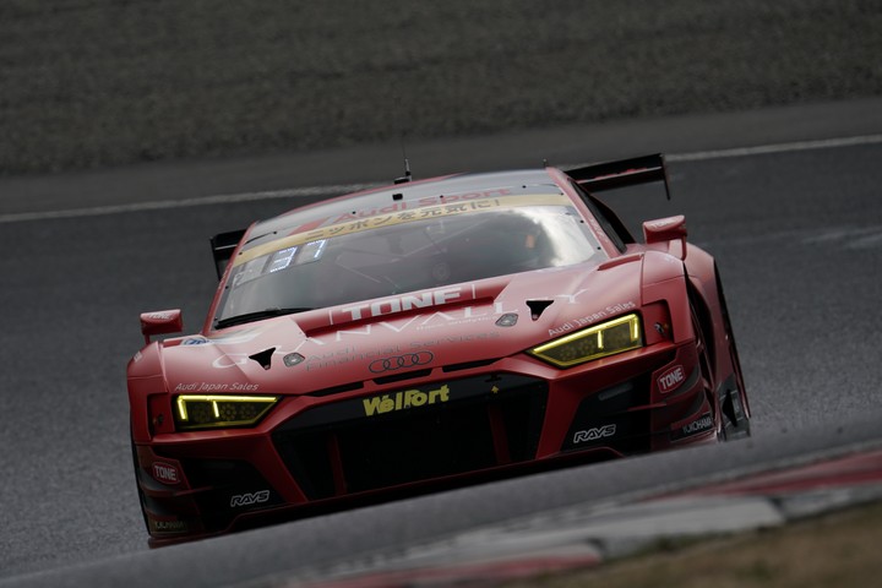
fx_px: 14699
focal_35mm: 600
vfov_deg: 2.3
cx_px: 441
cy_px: 294
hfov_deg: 3.4
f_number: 9
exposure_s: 1/800
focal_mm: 600
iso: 200
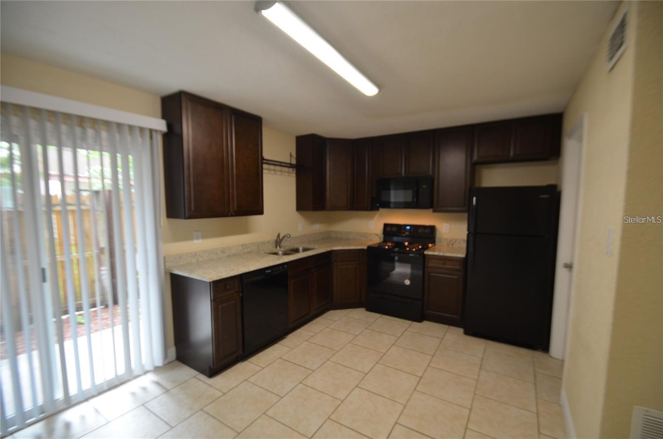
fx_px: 276
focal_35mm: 15
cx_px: 332
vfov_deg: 77.0
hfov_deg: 100.5
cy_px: 220
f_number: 4
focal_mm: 10
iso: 500
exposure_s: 1/60
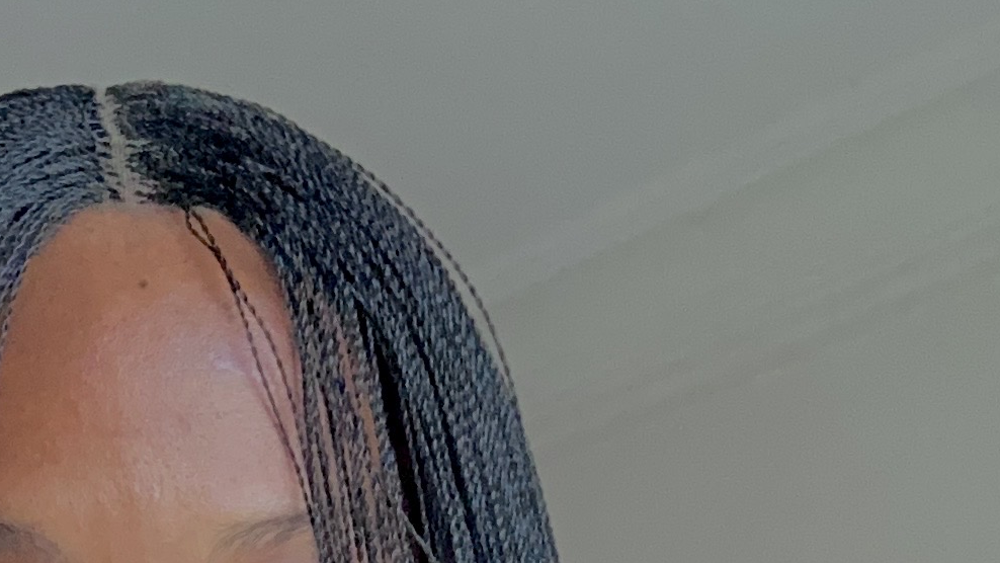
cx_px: 80
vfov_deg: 9.8
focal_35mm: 109
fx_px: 2891
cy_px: 1350
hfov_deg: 19.2
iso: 250
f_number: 2.2
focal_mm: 2.87
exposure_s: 1/60
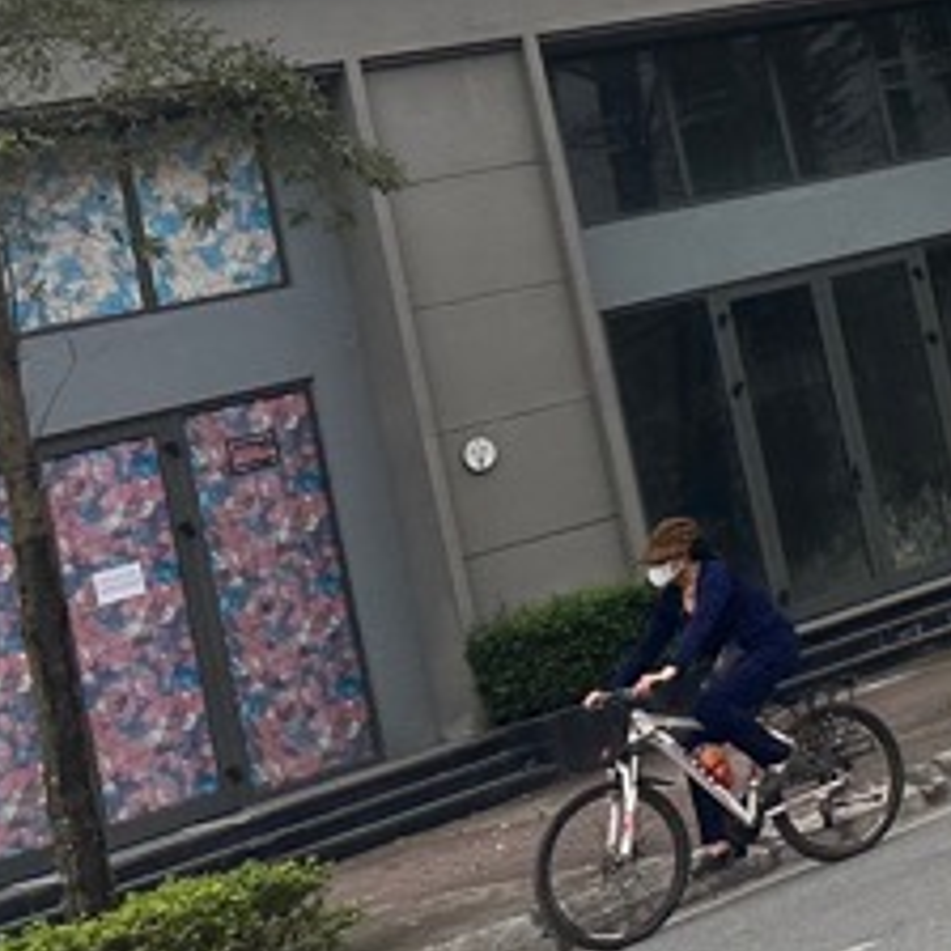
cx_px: 1847
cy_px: -297
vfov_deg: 16.9
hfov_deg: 14.9
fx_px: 3015
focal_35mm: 97
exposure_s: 1/2353
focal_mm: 6.86
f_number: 1.78
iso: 80
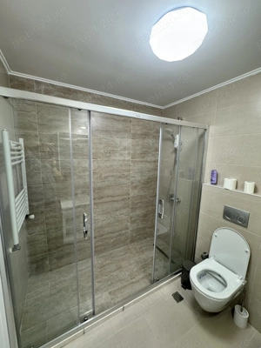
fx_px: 141
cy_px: 174
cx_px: 130
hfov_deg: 85.7
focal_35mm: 14
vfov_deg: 102.1
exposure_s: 1/50
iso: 160
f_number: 2.2
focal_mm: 2.22
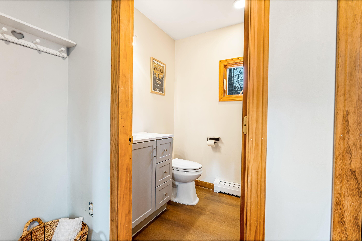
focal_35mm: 16
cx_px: 181
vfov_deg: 73.7
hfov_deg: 96.7
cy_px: 120
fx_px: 161
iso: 320
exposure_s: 1/10
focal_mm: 16
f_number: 8
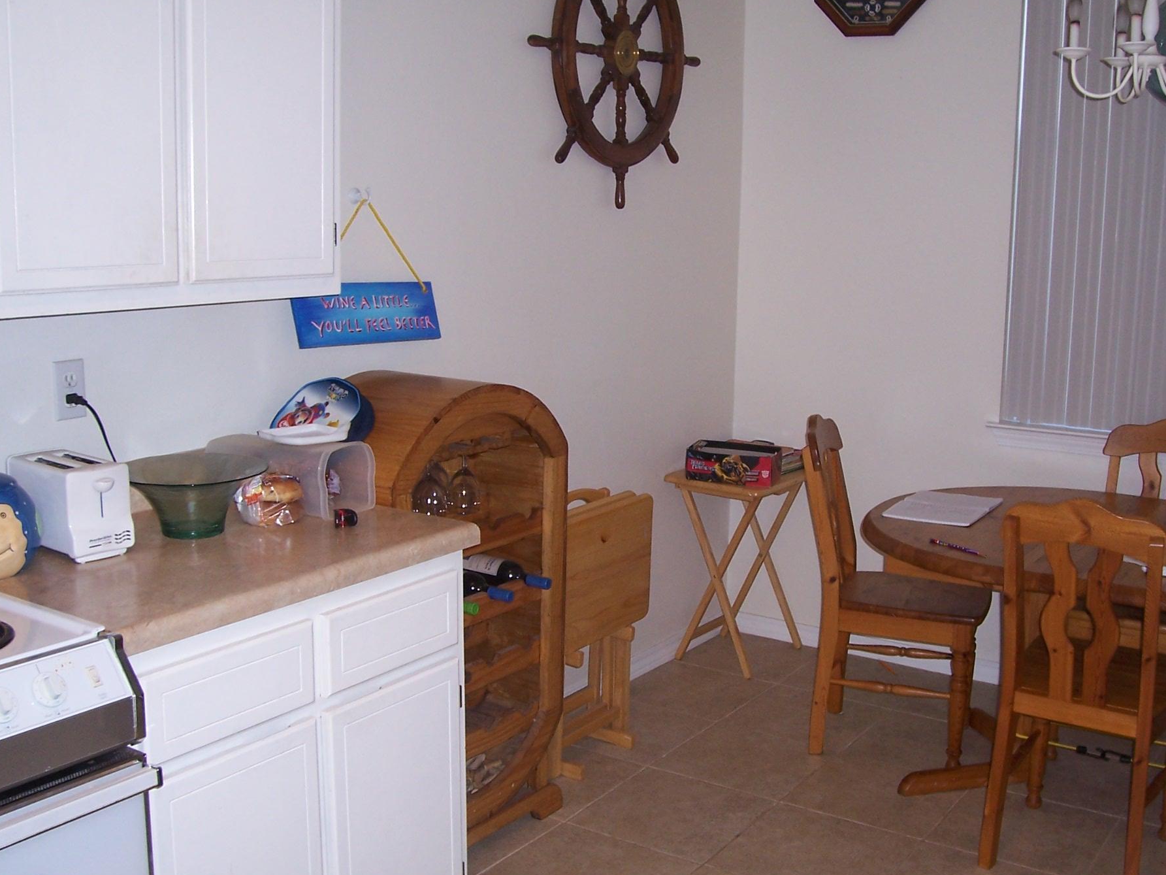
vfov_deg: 36.8
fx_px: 1314
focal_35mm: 39
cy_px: 444
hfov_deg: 47.8
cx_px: 644
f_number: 2.7
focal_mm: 5.6
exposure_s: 1/60
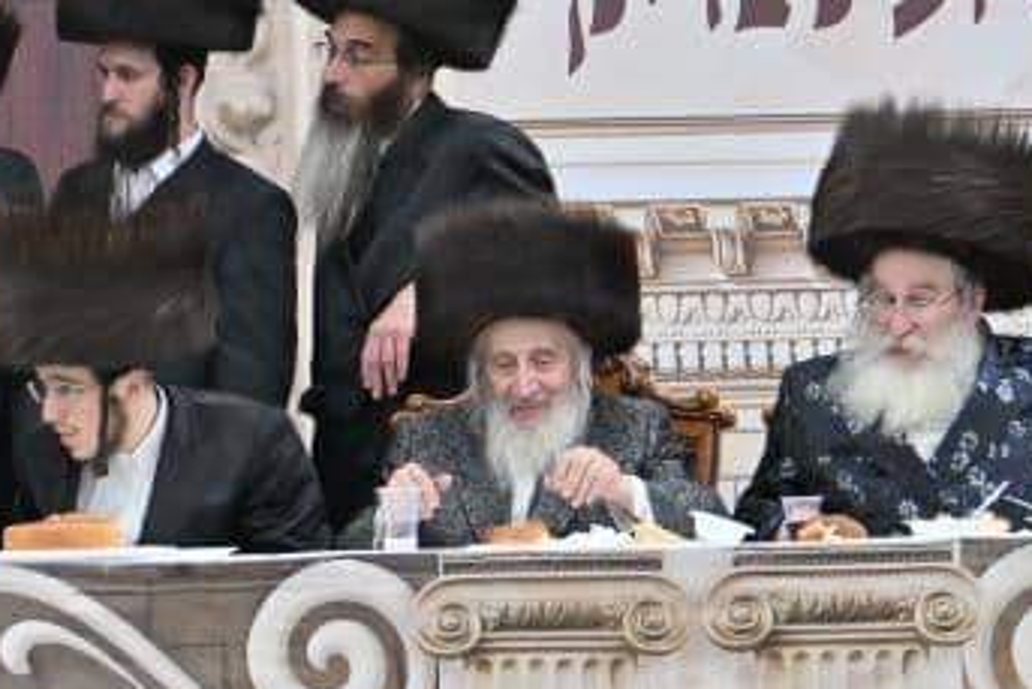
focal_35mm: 358
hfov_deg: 5.7
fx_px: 10266
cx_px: -325
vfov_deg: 3.8
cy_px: 256
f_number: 2.8
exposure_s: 1/200
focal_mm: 80
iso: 640
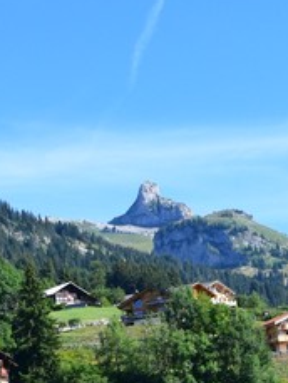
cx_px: 45
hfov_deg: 12.7
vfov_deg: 15.7
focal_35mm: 116
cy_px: 561
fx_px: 1286
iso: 800
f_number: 9
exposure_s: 1/1000
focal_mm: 18
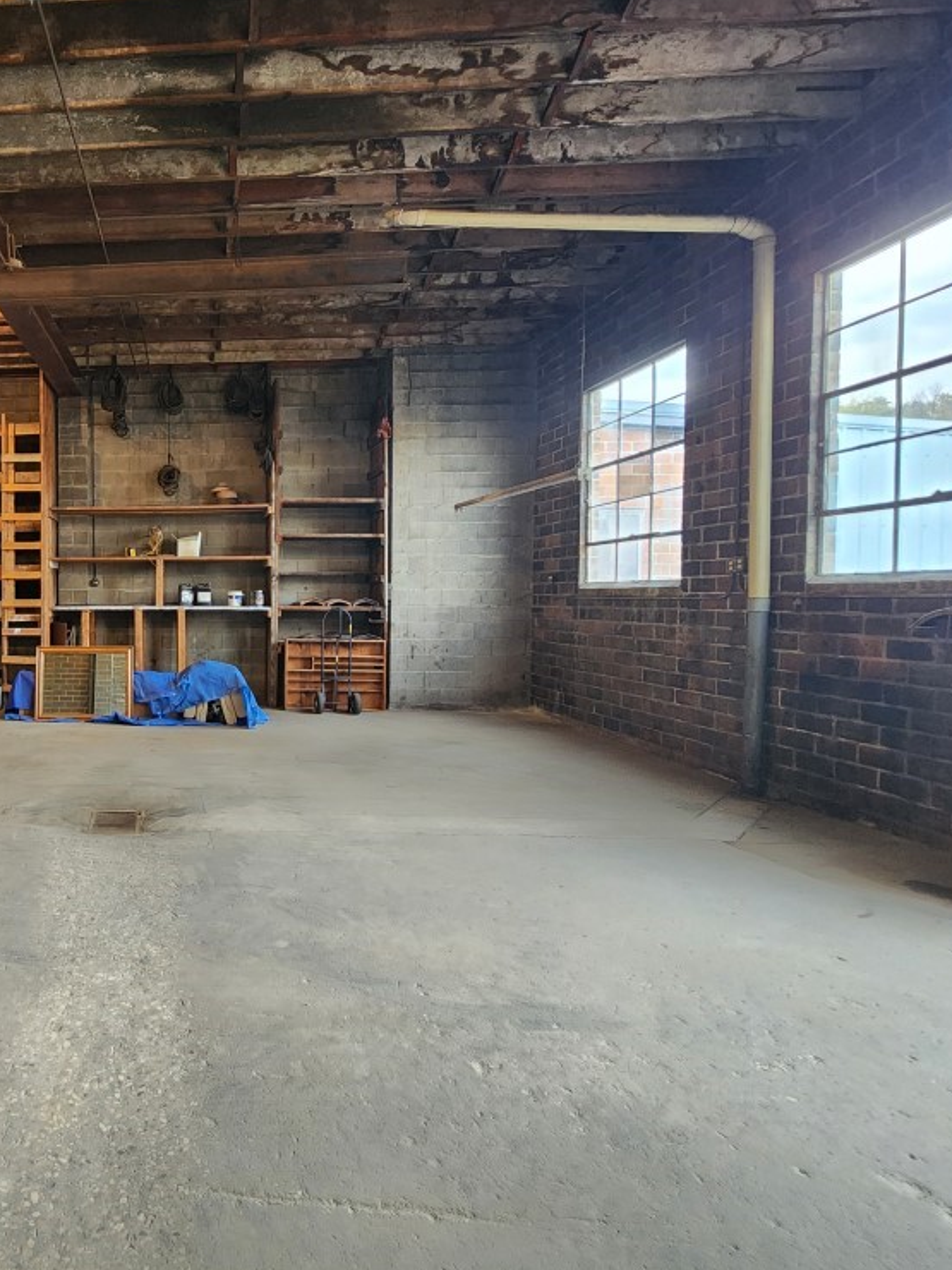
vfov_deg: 87.7
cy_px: 616
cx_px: 125
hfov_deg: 62.1
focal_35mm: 18
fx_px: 660
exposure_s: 1/60
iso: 400
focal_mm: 2.2
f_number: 2.2
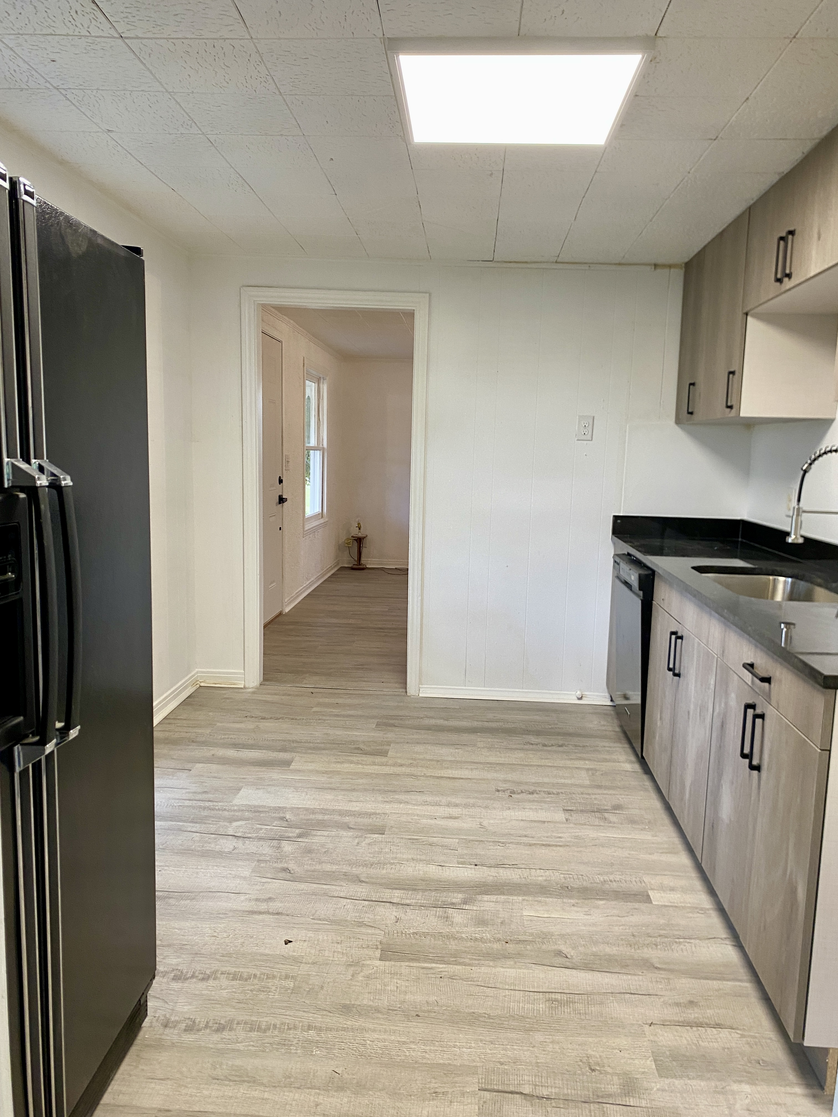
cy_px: 558
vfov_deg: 67.3
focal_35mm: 26
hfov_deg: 53.1
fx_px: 839
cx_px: 419
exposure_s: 1/60
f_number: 1.8
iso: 100
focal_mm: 4.25
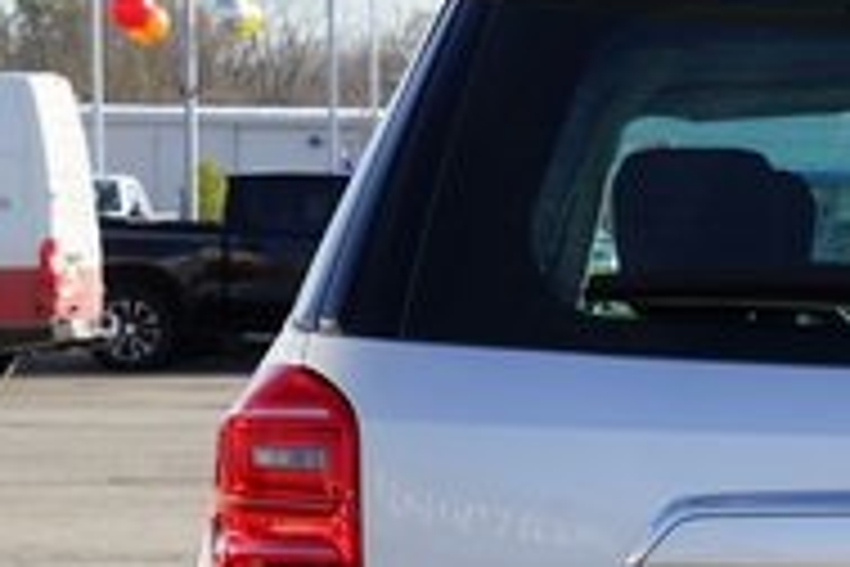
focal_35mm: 240
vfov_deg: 5.7
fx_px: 5666
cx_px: 1007
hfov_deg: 8.5
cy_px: 578
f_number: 11
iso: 100
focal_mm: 71
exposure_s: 1/100
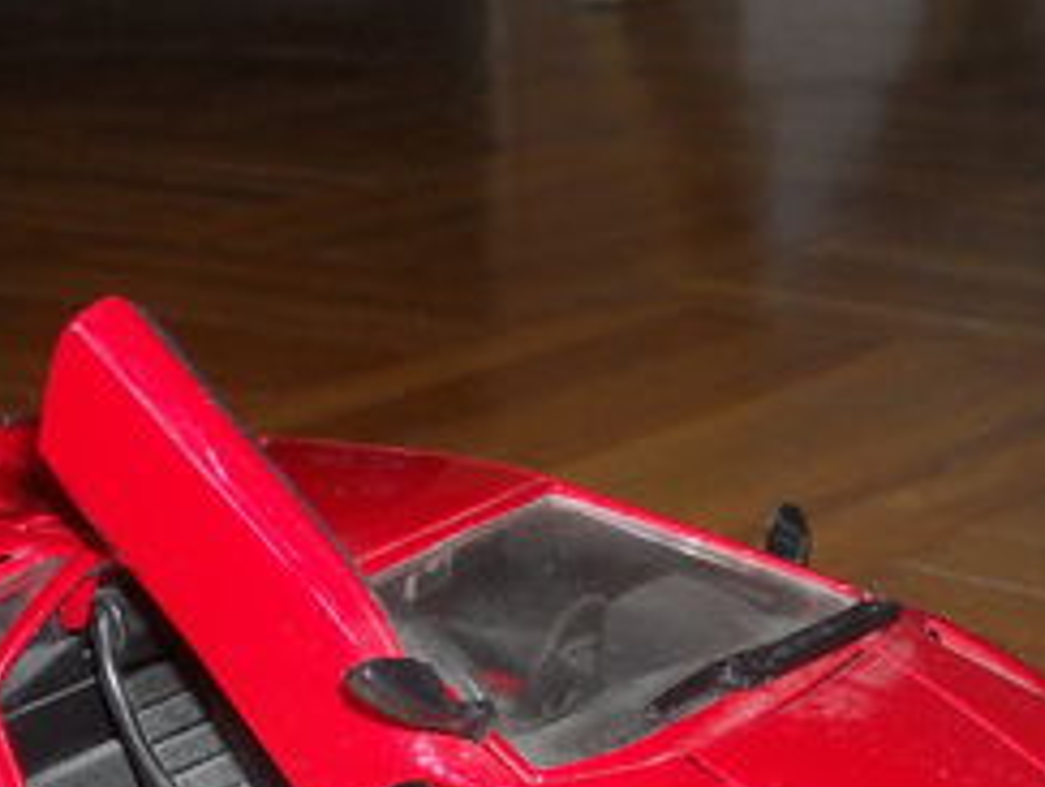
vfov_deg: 15.8
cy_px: 817
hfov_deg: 21.1
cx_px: 267
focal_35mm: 92
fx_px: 2781
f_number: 2.8
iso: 200
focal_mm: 5.7
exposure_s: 1/60
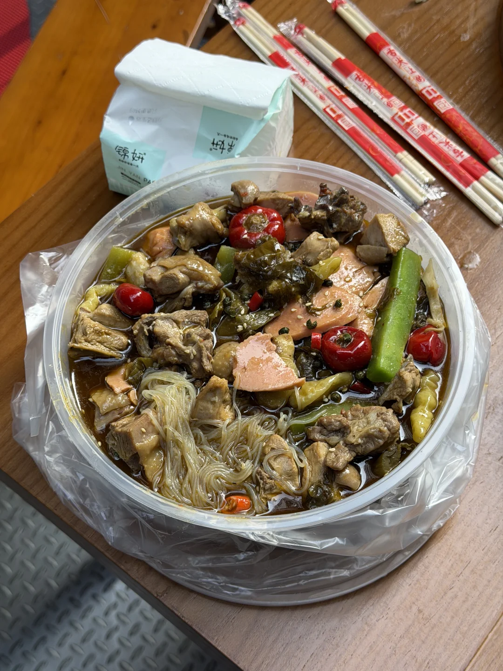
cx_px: 252
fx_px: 930
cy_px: 336
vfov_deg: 39.7
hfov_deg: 30.3
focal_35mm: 48
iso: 64
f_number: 1.78
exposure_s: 1/170
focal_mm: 6.76
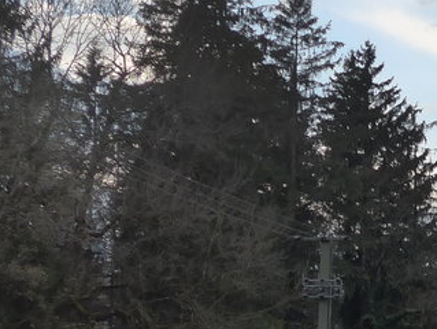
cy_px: 295
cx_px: 662
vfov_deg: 9.6
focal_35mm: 154
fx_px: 1946
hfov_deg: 12.2
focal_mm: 8.4
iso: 160
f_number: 2.8
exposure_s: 1/640
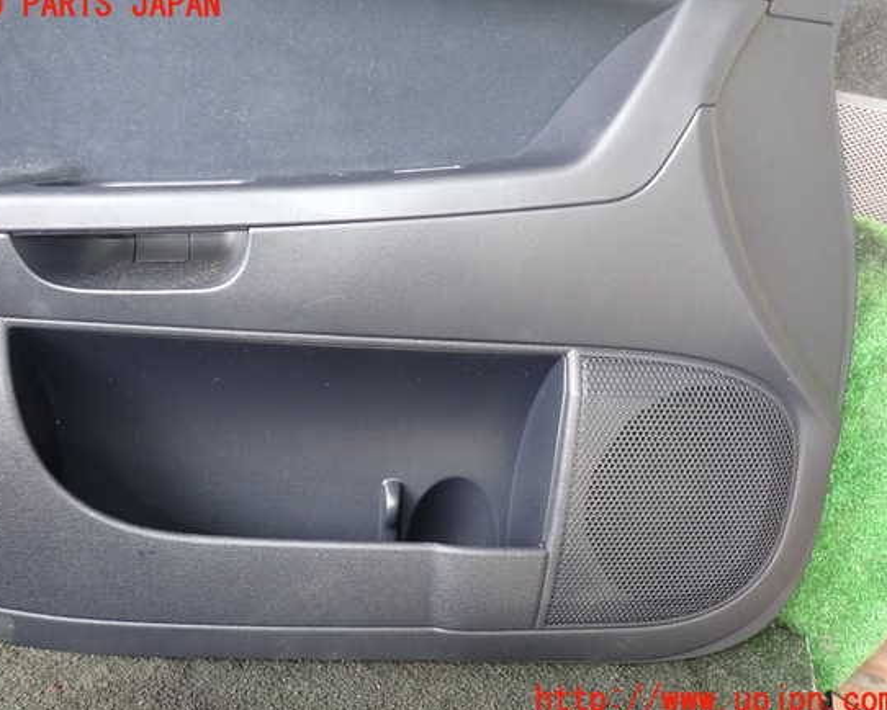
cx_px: 414
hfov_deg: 64.0
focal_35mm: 27
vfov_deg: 53.2
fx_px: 709
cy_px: 353
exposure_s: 1/30
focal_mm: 4.5
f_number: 2
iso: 200
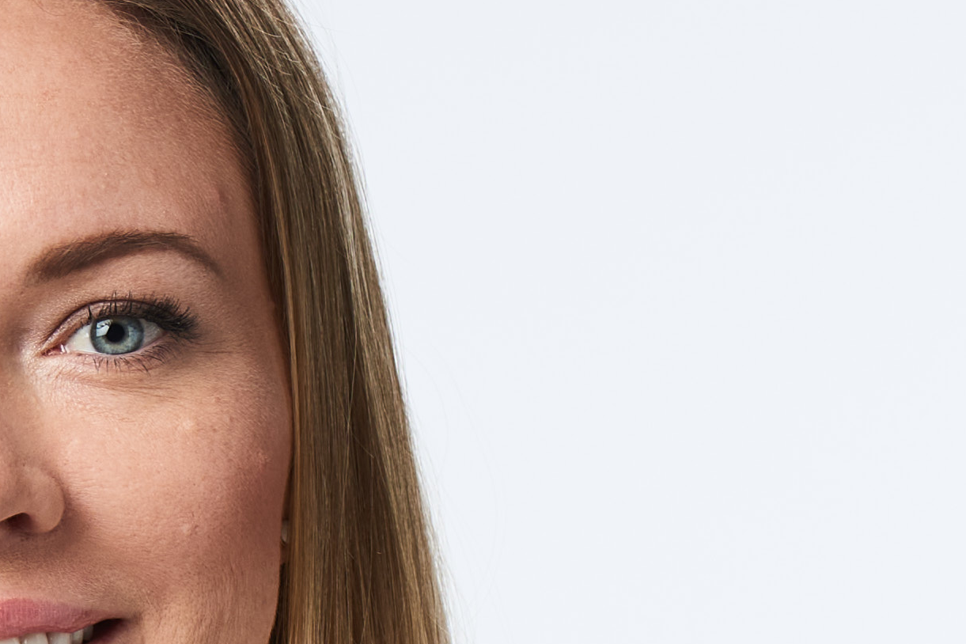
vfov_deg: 2.2
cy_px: 1548
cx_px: 128
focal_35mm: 633
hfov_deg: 3.3
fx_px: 16984
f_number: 9
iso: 100
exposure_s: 1/200
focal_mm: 105
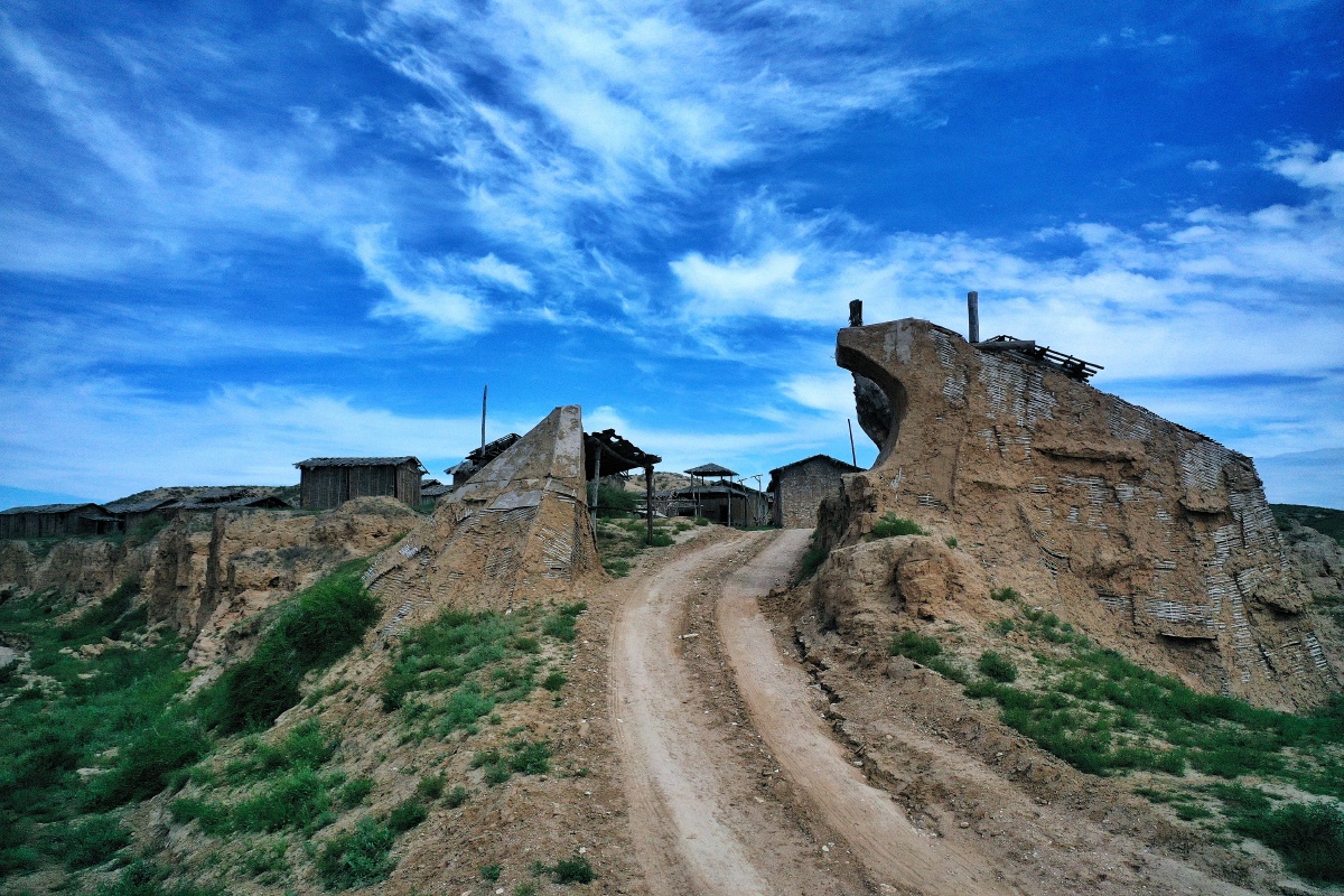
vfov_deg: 46.4
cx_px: 672
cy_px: 448
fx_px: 1045
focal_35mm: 28
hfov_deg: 65.5
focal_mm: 10.26
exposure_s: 1/8000
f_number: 11
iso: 100
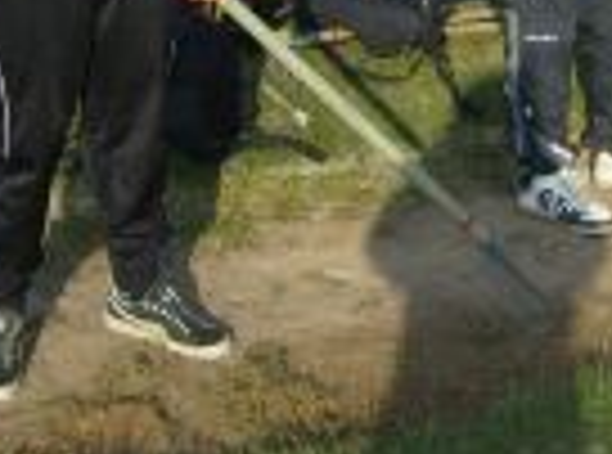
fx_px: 1867
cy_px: -189
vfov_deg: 13.2
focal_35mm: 106
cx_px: 396
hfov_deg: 18.6
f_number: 4.7
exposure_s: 1/345
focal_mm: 6
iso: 100
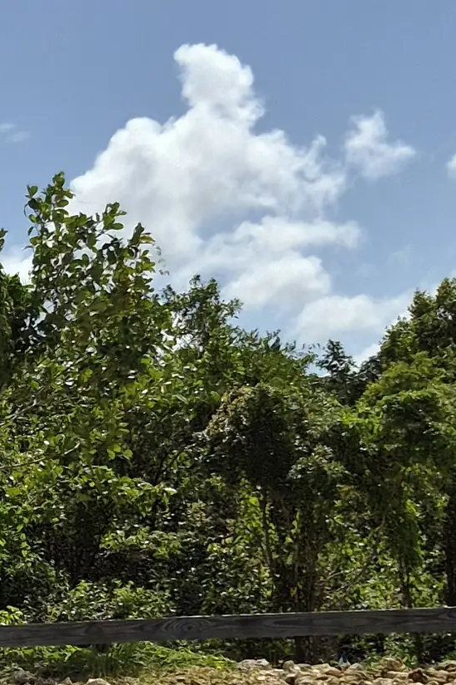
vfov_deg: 17.6
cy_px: 465
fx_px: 2204
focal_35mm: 116
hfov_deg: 10.6
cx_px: -519
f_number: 1.8
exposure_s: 1/10000
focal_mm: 5.4
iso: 40
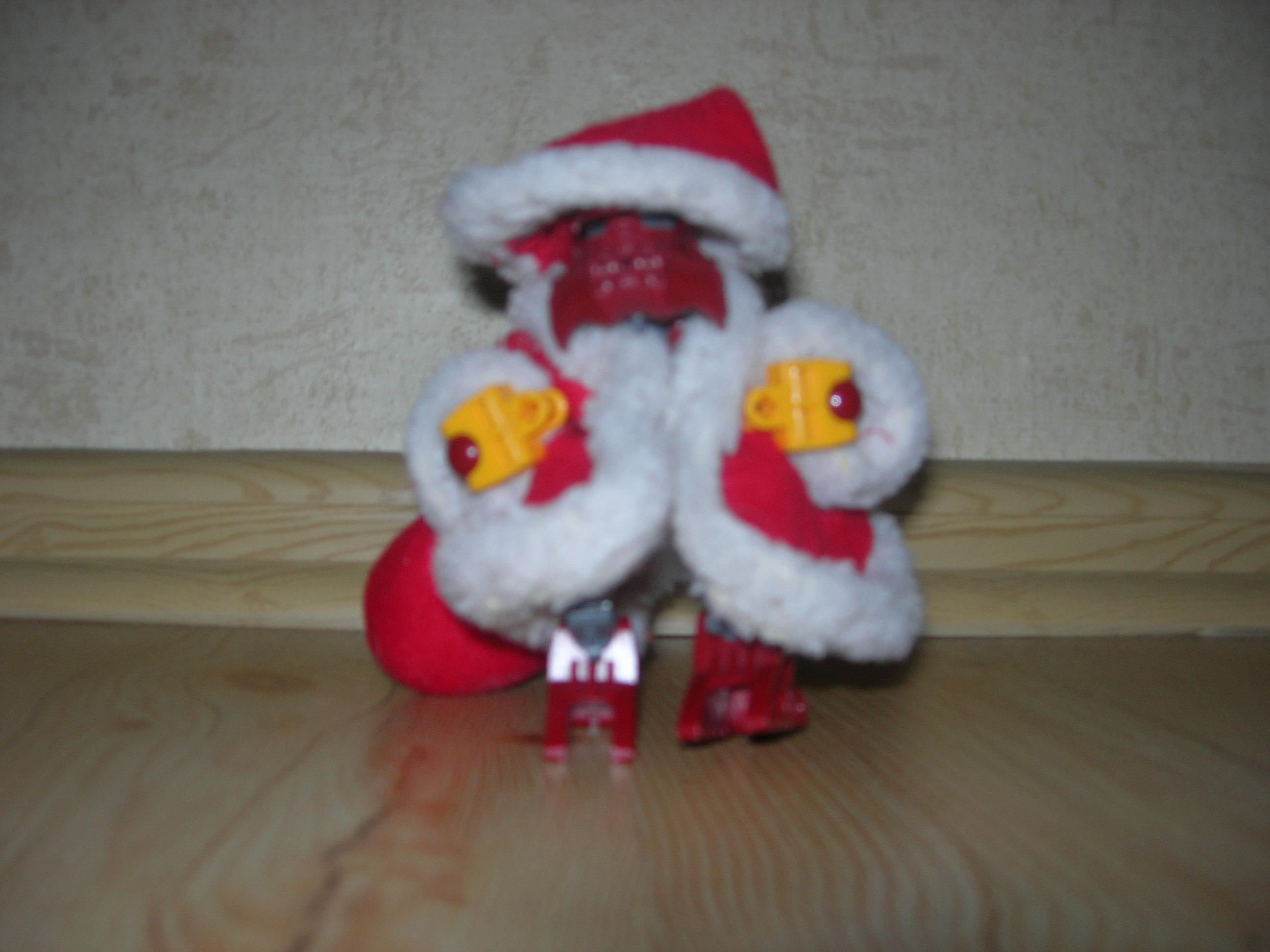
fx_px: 1394
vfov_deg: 37.7
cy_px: 476
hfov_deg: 49.0
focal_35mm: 38
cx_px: 635
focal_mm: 7.8
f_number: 2.8
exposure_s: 1/60.1
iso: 64
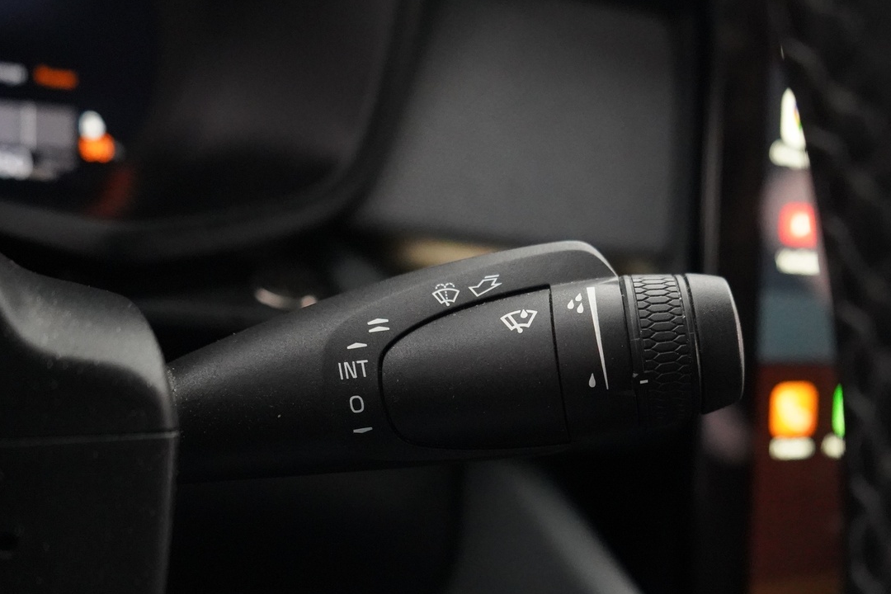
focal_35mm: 42
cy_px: 375
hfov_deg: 46.2
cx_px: 529
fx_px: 1039
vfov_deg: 31.7
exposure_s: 1/80
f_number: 3.5
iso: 12800
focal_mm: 28
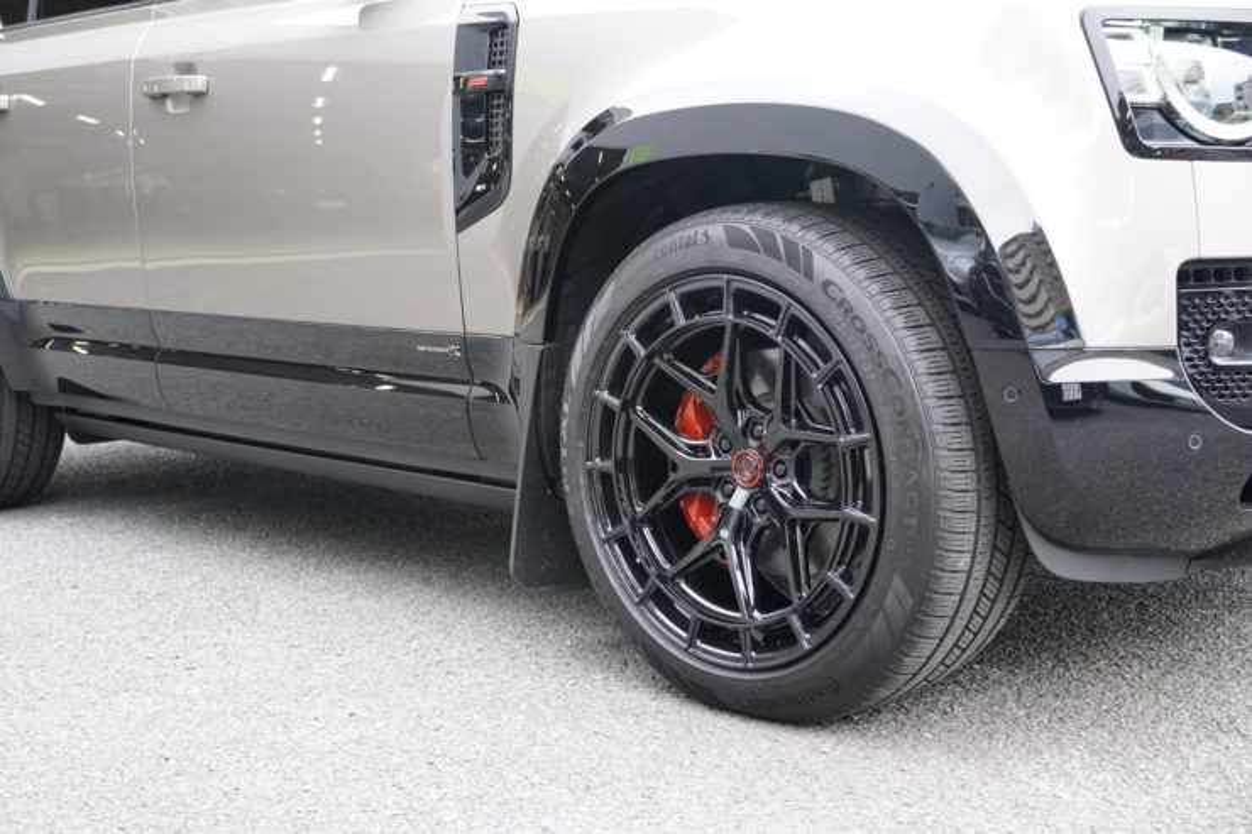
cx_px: 626
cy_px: 417
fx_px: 1721
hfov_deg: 40.0
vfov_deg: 27.2
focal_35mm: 50
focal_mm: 33
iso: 320
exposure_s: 1/60
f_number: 4.5
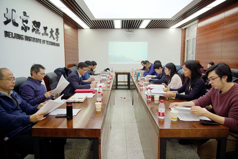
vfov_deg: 53.2
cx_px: 119
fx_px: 159
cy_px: 80
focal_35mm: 24
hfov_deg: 73.7
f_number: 4
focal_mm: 24
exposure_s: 1/60
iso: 100
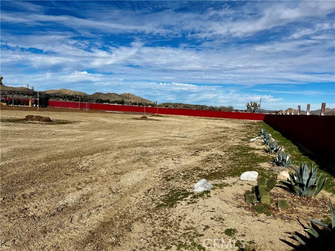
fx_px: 252
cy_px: 126
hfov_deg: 67.3
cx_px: 168
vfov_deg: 53.1
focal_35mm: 26
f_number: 1.5
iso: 50
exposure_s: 1/9434
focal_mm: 5.7
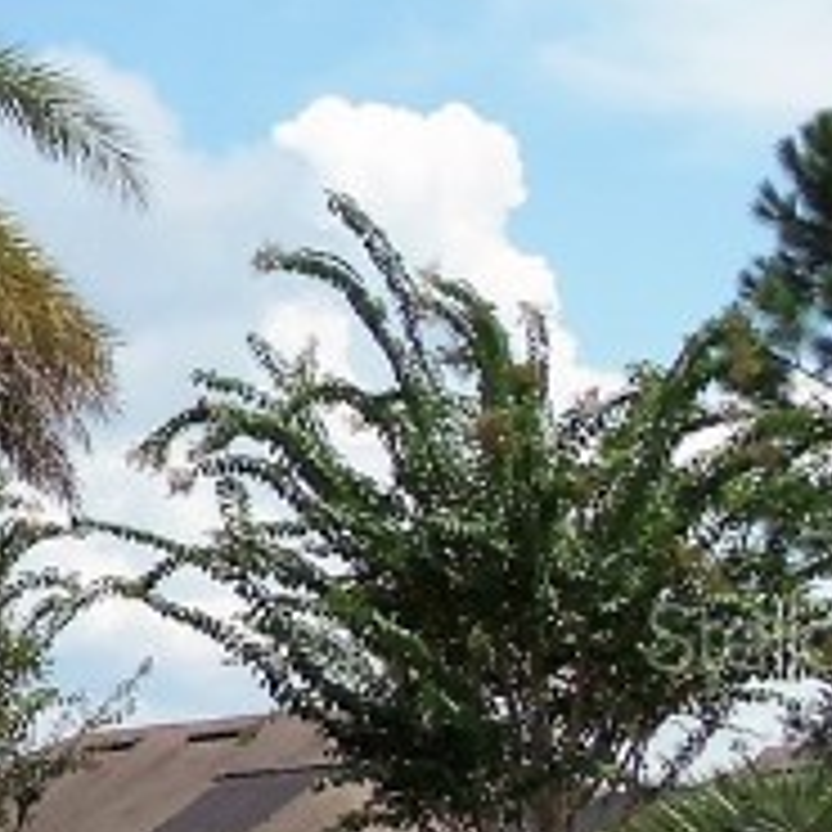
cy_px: 634
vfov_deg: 13.7
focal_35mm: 127
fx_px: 3453
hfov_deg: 11.2
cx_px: -1232
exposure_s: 1/800
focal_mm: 4.7
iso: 64
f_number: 3.2
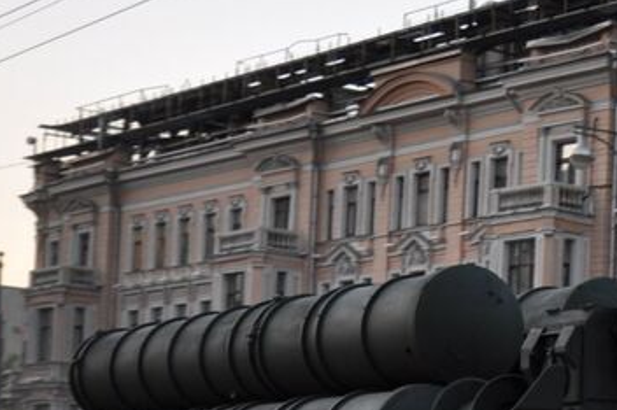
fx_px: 2055
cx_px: 990
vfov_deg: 11.2
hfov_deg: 15.4
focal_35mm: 120
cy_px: 452
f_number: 2.8
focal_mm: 22
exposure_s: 1/100
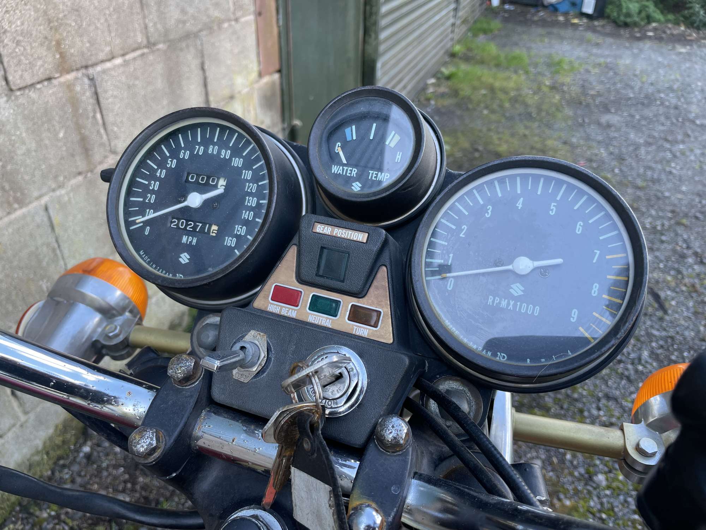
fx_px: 530
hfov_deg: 67.3
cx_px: 353
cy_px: 265
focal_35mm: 26
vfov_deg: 53.1
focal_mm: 4.2
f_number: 1.6
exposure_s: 1/121
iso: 32
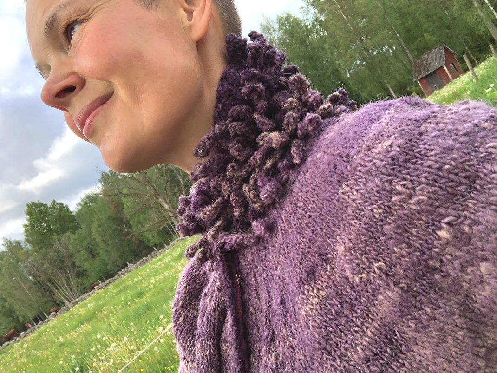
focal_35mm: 32
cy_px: 186
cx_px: 248
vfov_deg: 44.2
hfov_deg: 56.8
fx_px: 460
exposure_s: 1/611
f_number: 2.2
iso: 16
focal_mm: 2.87
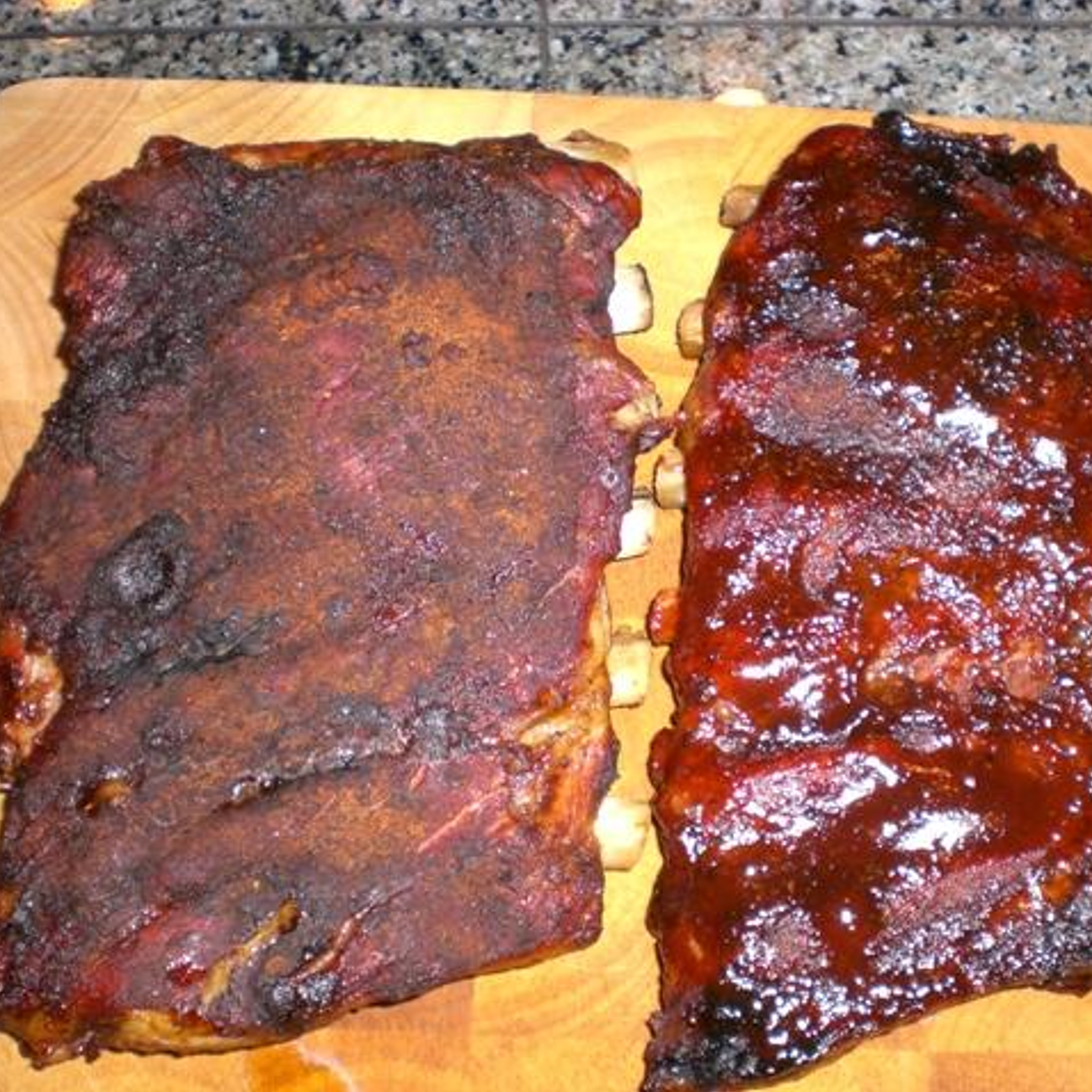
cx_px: 644
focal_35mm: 45
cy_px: 546
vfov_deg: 37.6
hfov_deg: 37.4
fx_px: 1606
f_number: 3.1
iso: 50
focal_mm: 6.3
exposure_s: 1/60
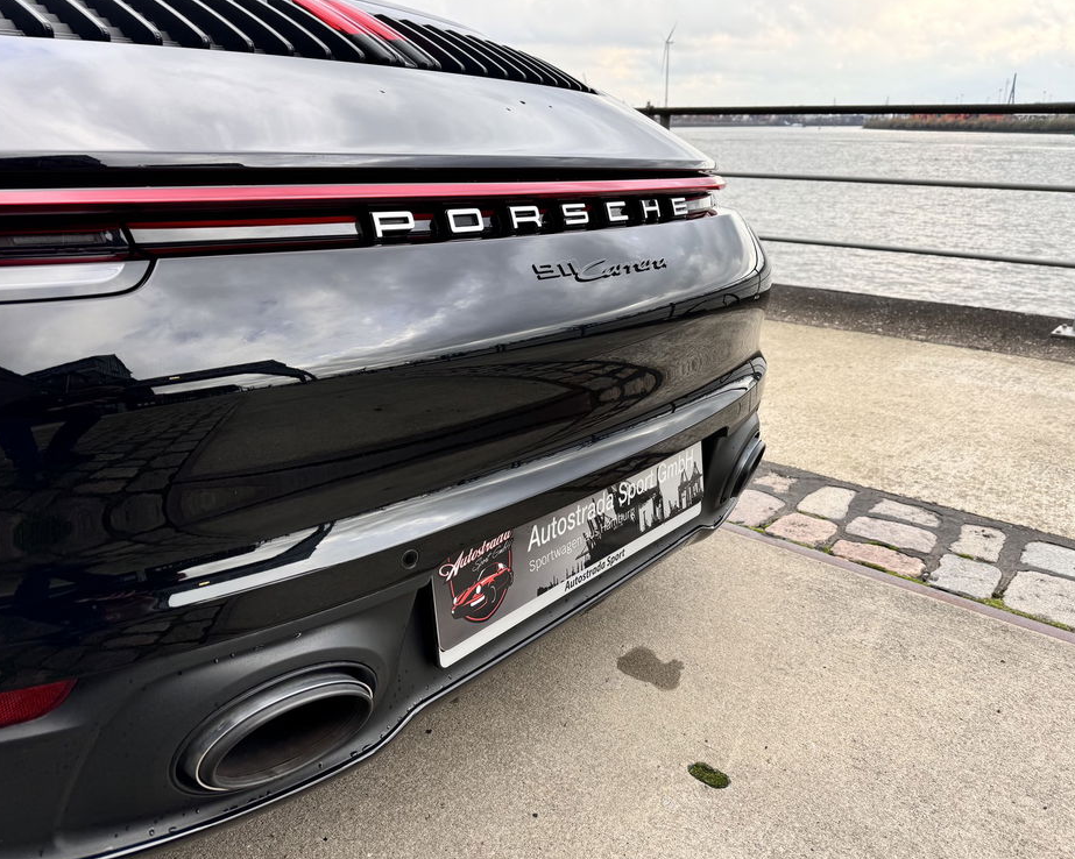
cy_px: 423
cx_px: 582
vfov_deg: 54.9
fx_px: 827
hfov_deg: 65.9
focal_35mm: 26
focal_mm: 6.76
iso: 80
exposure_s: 1/454
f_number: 1.78
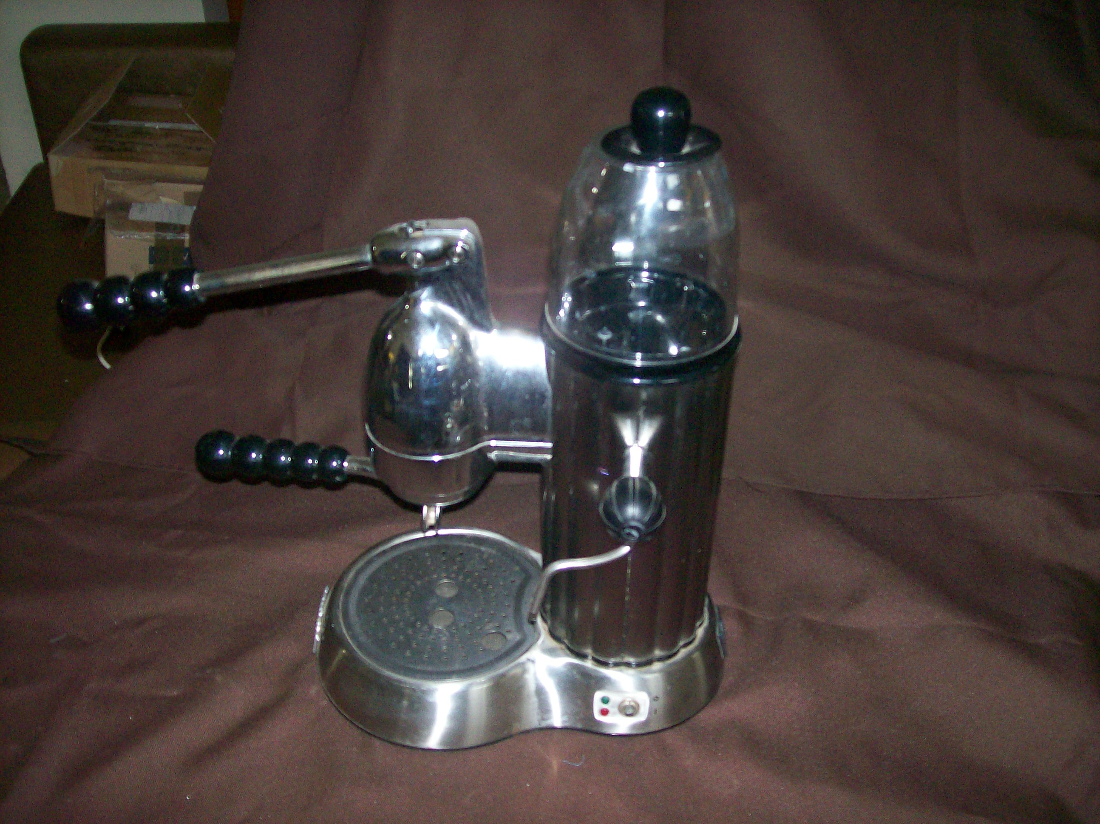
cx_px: 550
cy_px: 412
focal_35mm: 36
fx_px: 1143
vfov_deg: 39.6
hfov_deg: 51.4
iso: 140
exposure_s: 1/64
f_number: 2.7
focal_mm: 6
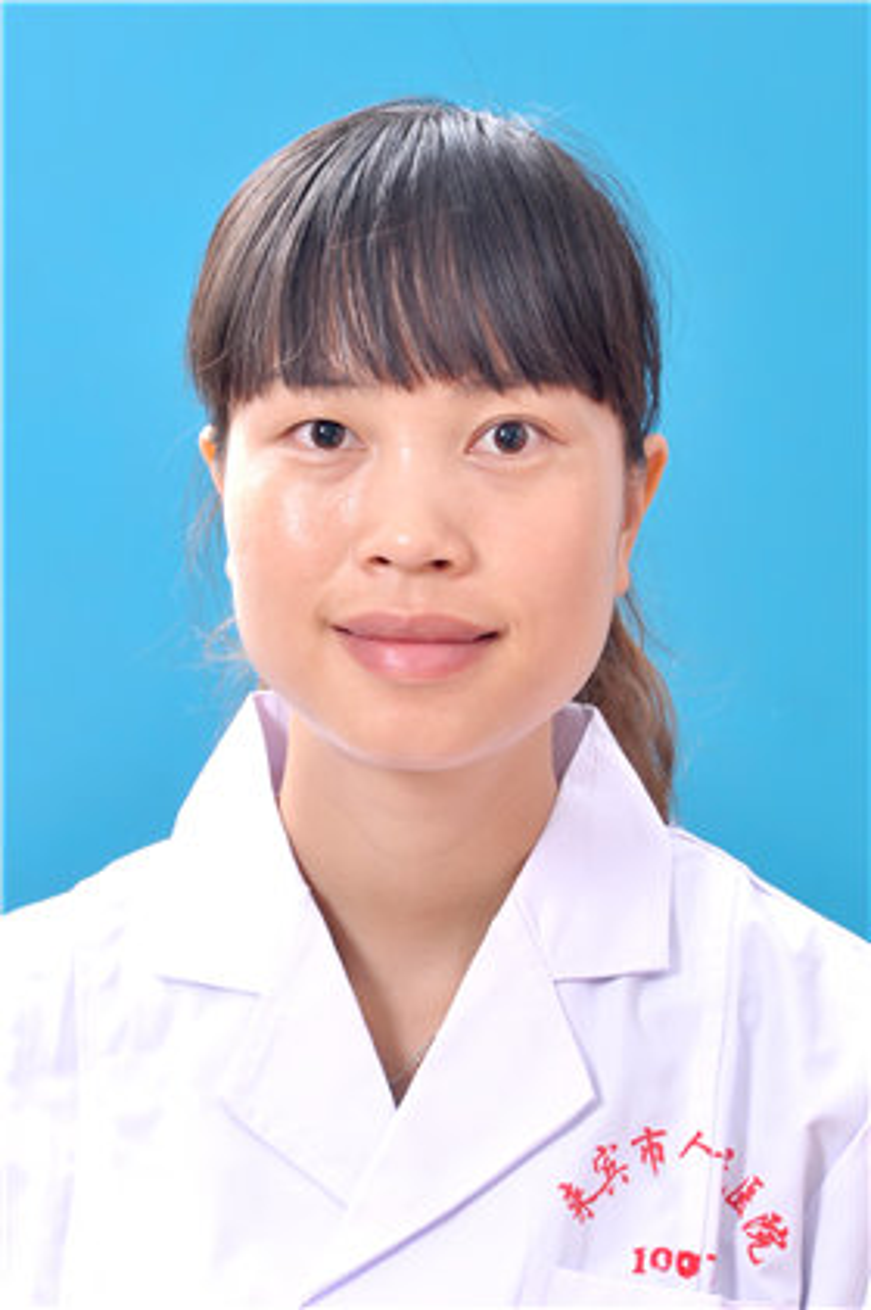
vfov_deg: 14.9
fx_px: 5016
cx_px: 436
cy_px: 655
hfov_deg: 9.9
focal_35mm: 138
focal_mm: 92
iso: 200
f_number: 10
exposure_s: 1/125
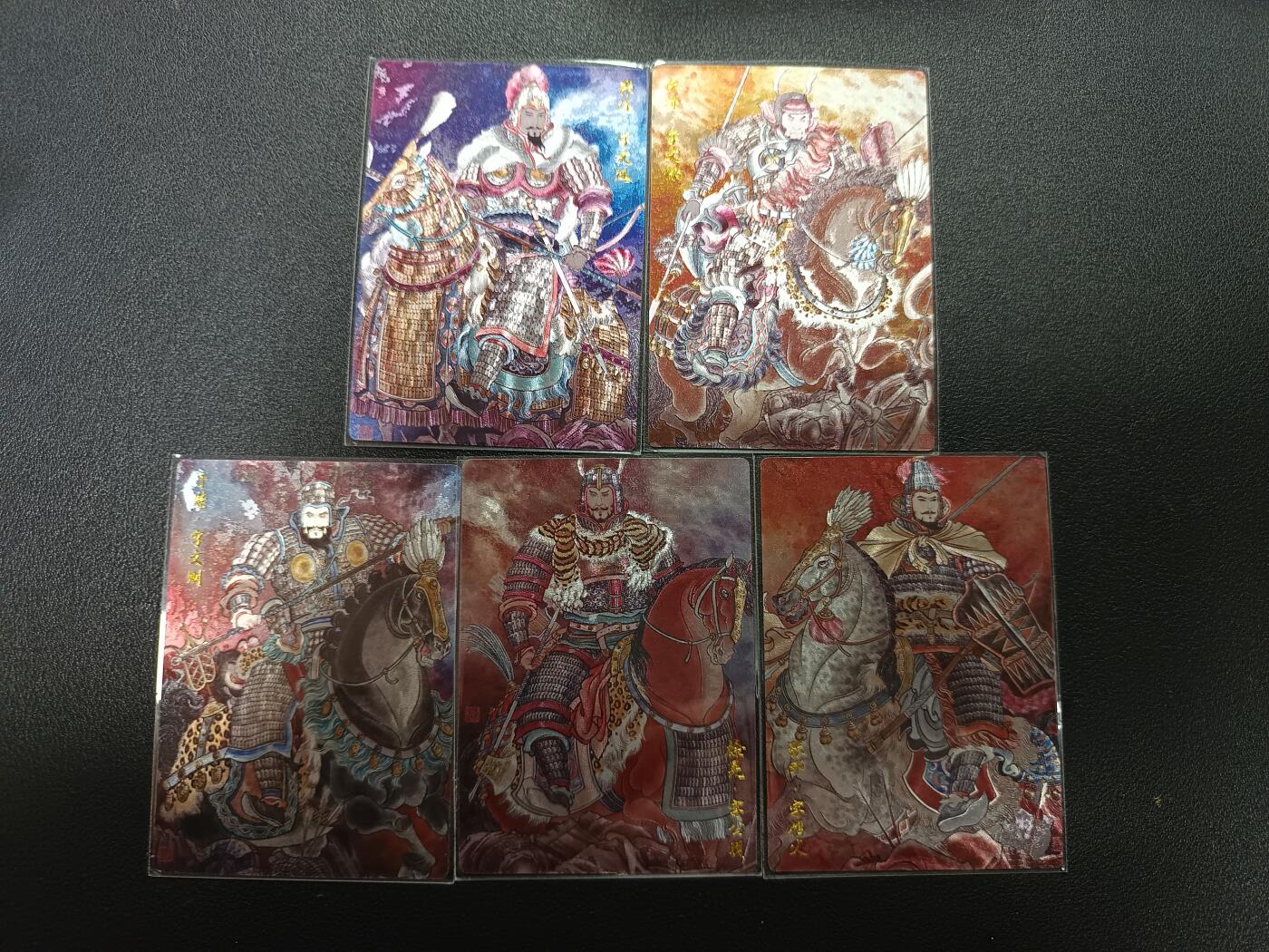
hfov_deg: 71.6
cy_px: 476
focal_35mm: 24
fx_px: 880
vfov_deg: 56.8
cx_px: 634
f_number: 1.7
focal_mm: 5.31
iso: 857
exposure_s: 1/33.3
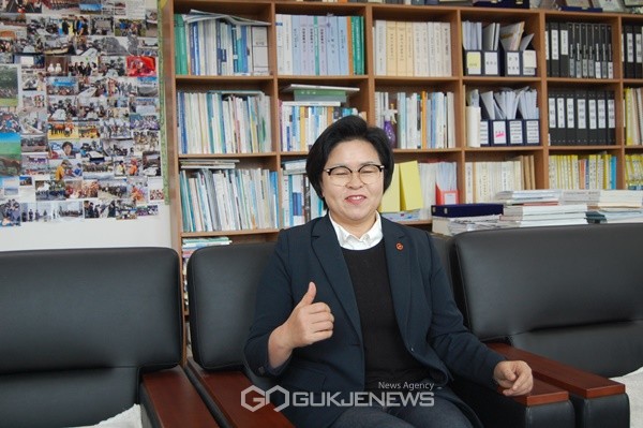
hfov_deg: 43.6
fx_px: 803
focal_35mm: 45
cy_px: 214
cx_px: 322
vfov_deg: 29.8
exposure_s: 1/80
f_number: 5
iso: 400
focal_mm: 30
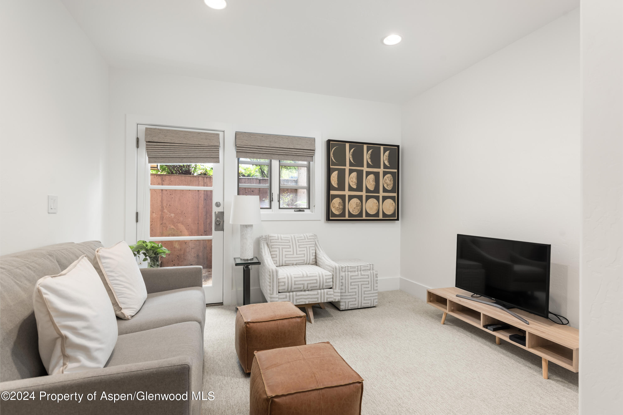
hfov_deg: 86.9
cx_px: 312
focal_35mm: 19
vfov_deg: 64.6
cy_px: 208
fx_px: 329
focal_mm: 19
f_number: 7.1
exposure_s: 1/5
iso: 320
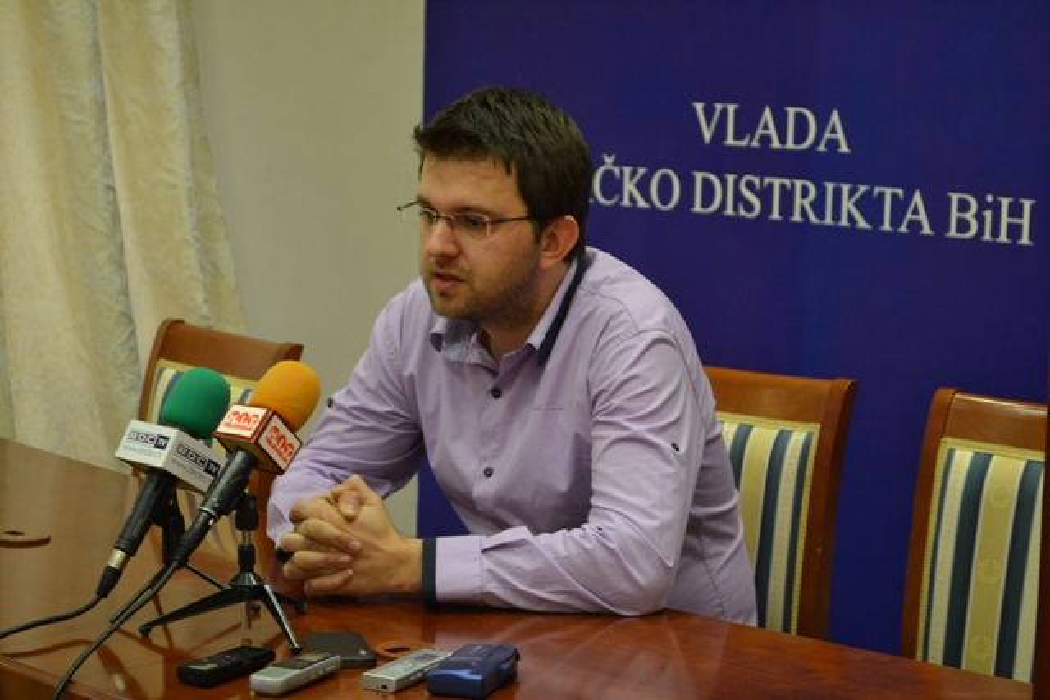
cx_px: 525
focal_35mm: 82
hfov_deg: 24.6
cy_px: 350
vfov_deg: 16.6
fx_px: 2407
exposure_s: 1/60
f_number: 5.6
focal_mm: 55
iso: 1400
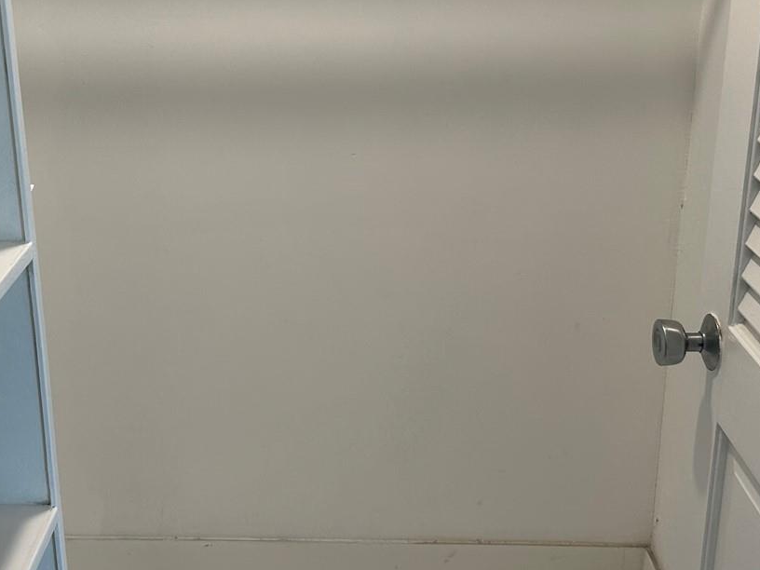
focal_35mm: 51
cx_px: 290
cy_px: 228
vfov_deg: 28.5
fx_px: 1120
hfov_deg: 37.3
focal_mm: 5.7
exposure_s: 1/120
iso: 80
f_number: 1.5
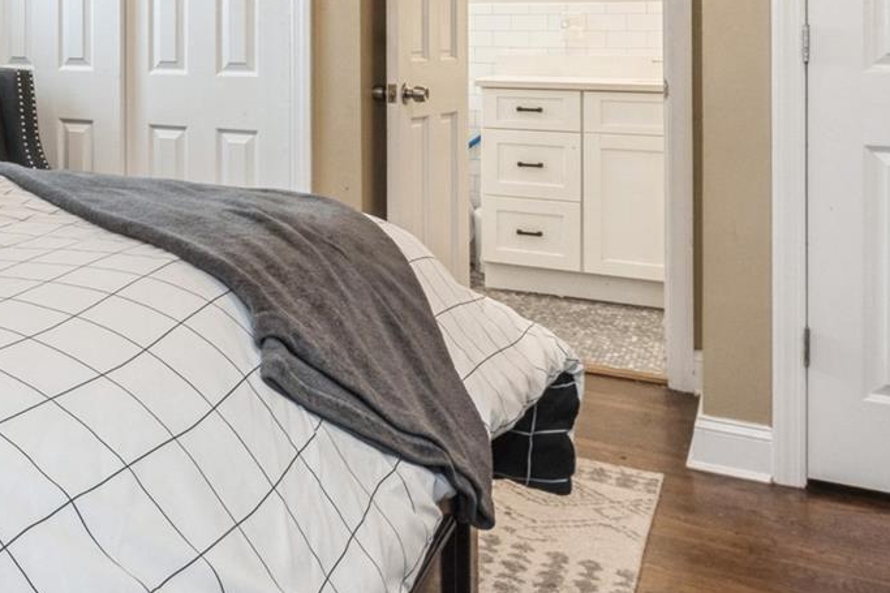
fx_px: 1038
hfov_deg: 38.2
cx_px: -98
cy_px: 28
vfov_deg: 30.1
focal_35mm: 42
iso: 400
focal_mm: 14
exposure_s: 1/13
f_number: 11
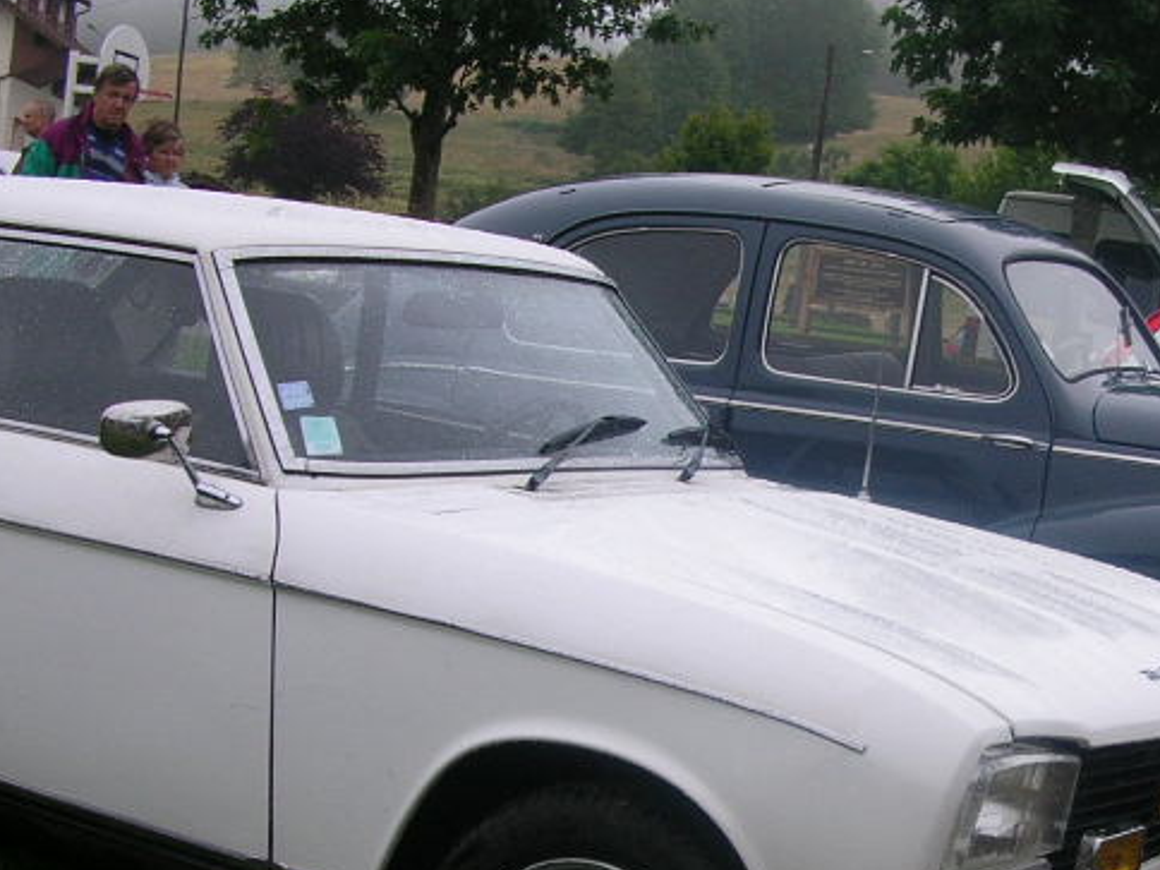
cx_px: 940
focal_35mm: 74
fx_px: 2480
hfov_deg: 25.8
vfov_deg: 19.8
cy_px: 652
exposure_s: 1/132
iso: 50
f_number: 2.8
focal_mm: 5.8
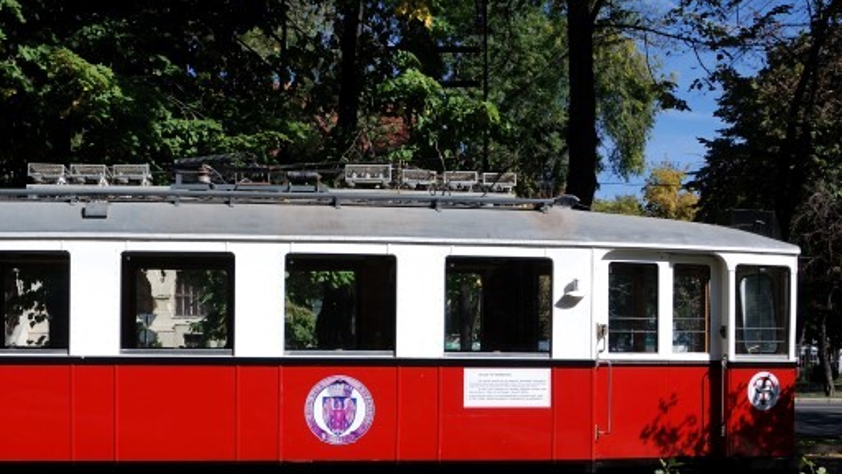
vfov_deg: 28.3
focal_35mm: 42
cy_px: 321
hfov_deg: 47.5
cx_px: 263
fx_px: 934
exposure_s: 1/125
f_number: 5.6
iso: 100
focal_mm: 17
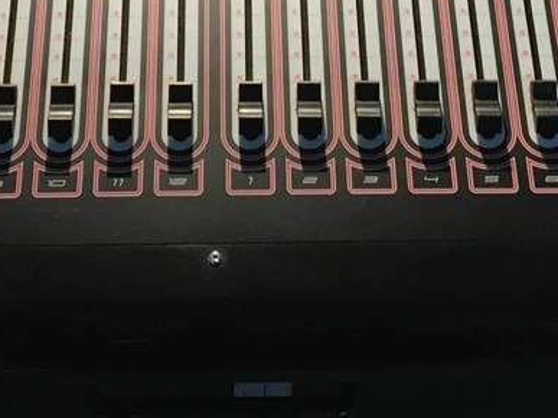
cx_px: 235
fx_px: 1740
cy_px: -278
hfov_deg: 18.2
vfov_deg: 12.7
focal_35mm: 108
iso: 40
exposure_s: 1/33
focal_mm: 4.15
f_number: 2.2
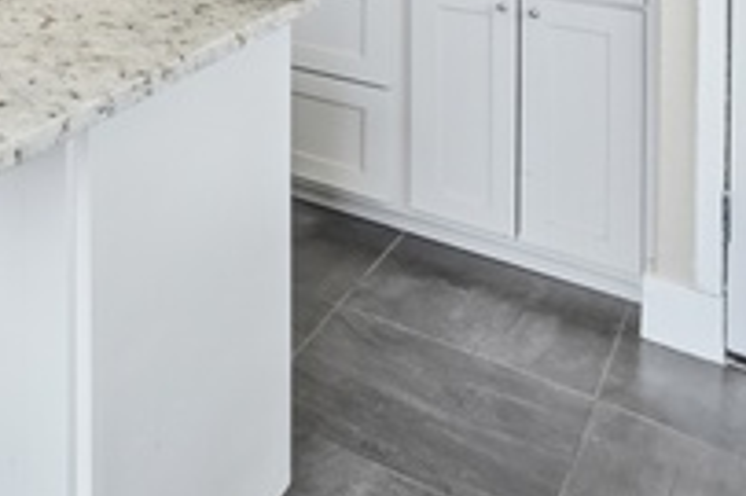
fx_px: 849
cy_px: -230
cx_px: -121
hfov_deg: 37.5
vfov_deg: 25.4
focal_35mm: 41
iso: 250
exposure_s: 1/100
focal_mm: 9
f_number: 6.3
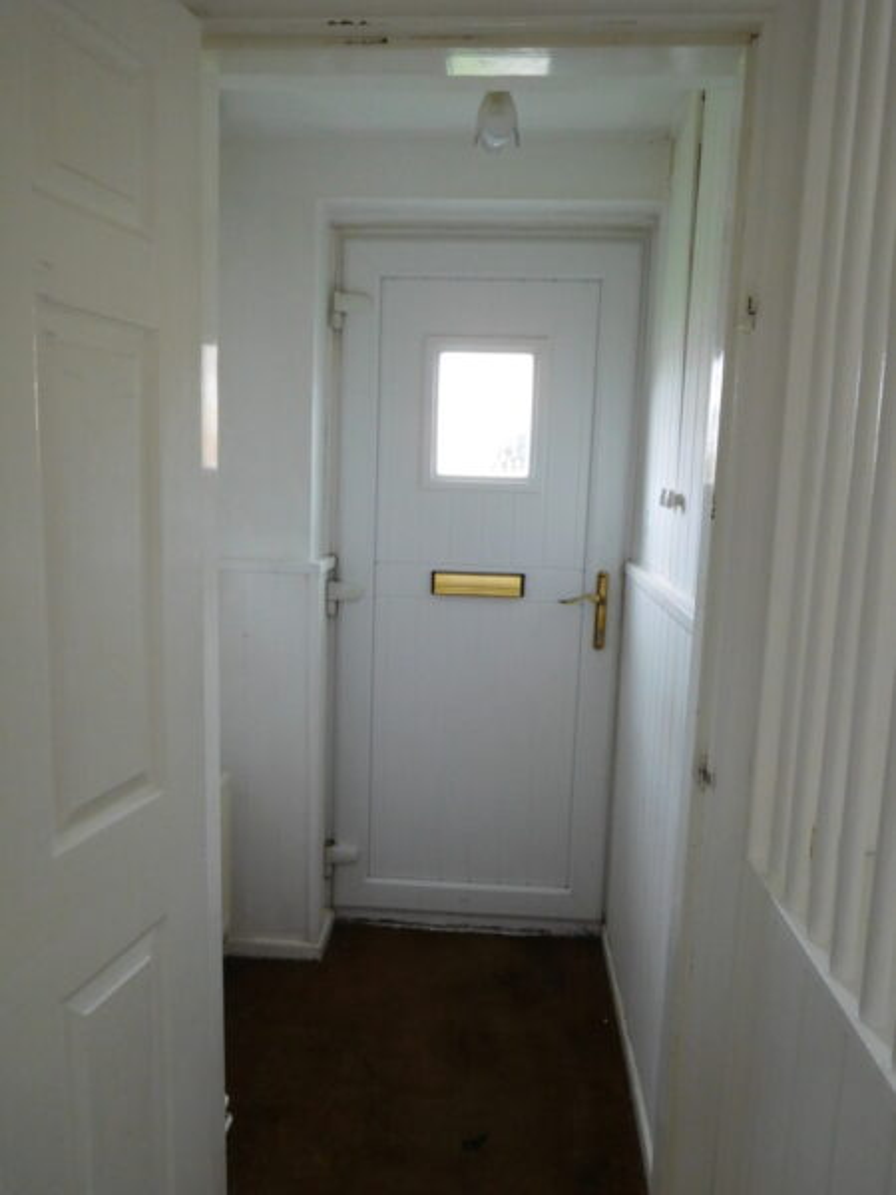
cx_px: 448
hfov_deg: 54.9
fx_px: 863
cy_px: 598
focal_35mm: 25
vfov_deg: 69.4
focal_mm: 4.5
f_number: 3.4
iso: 320
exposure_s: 1/30
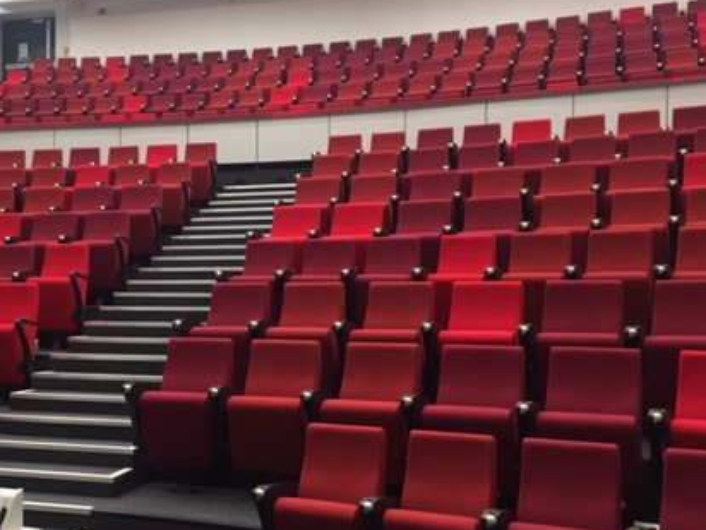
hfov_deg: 41.0
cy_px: 305
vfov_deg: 32.1
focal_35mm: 45
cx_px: 190
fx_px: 918
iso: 64
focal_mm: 4.15
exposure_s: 1/33
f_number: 2.2
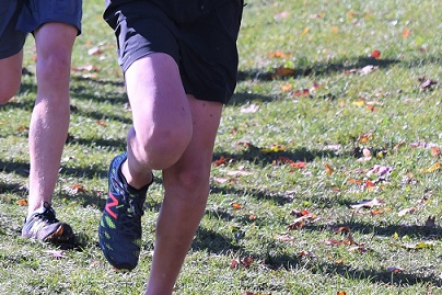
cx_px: -94
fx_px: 4578
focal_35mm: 373
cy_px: -45
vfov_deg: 3.7
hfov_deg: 5.5
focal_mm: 100
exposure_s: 1/1000
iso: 360
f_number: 5
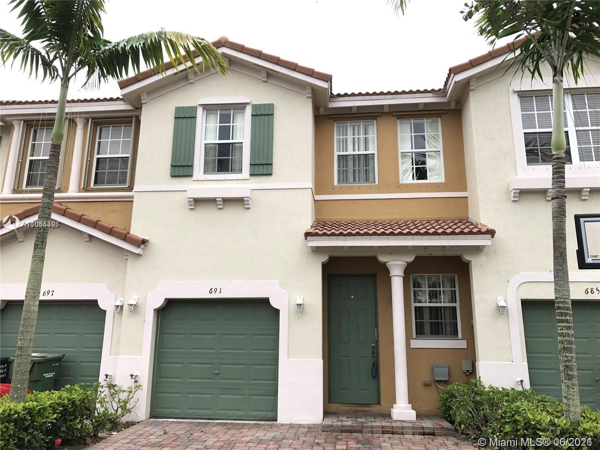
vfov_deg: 49.7
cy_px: 225
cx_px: 300
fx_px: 485
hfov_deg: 63.4
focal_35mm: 28
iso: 20
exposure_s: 1/404
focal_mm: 3.99
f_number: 1.8
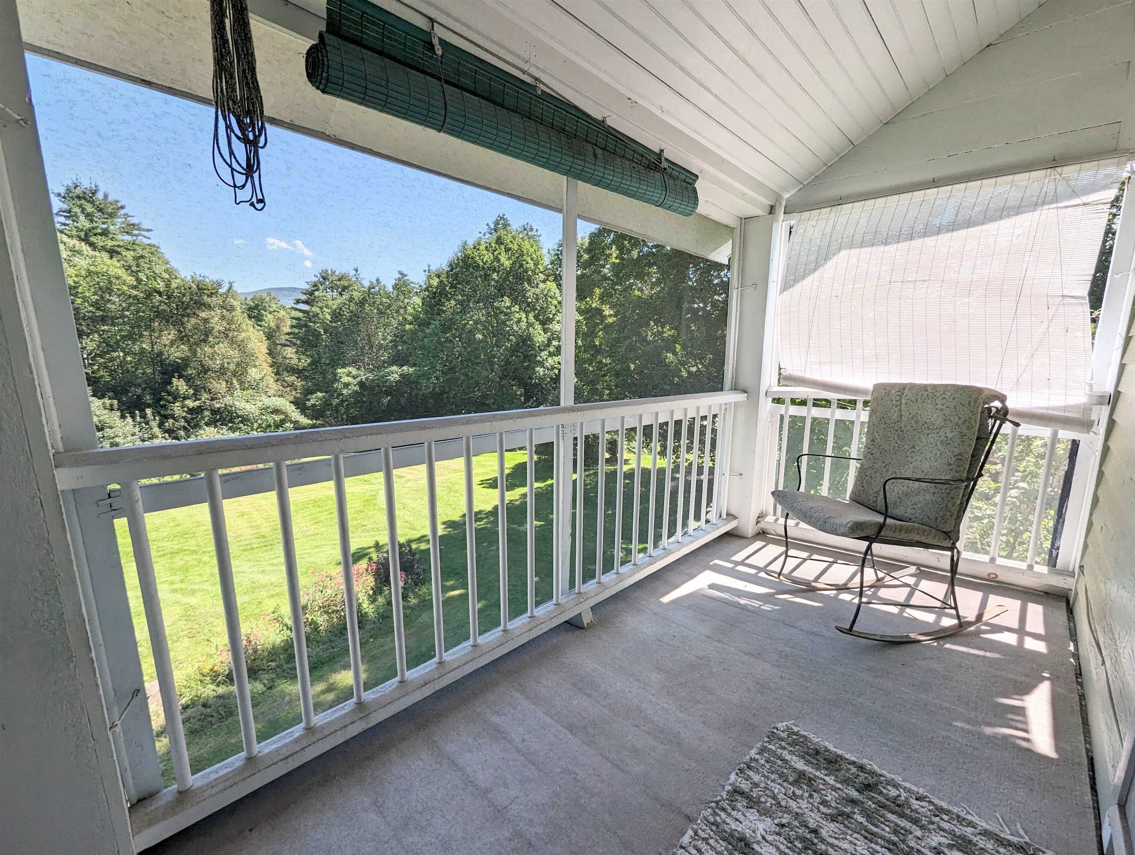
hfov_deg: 106.1
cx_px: 568
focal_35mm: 13
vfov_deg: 90.1
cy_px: 428
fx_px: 427
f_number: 2.2
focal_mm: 1.95
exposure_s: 1/808
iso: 44
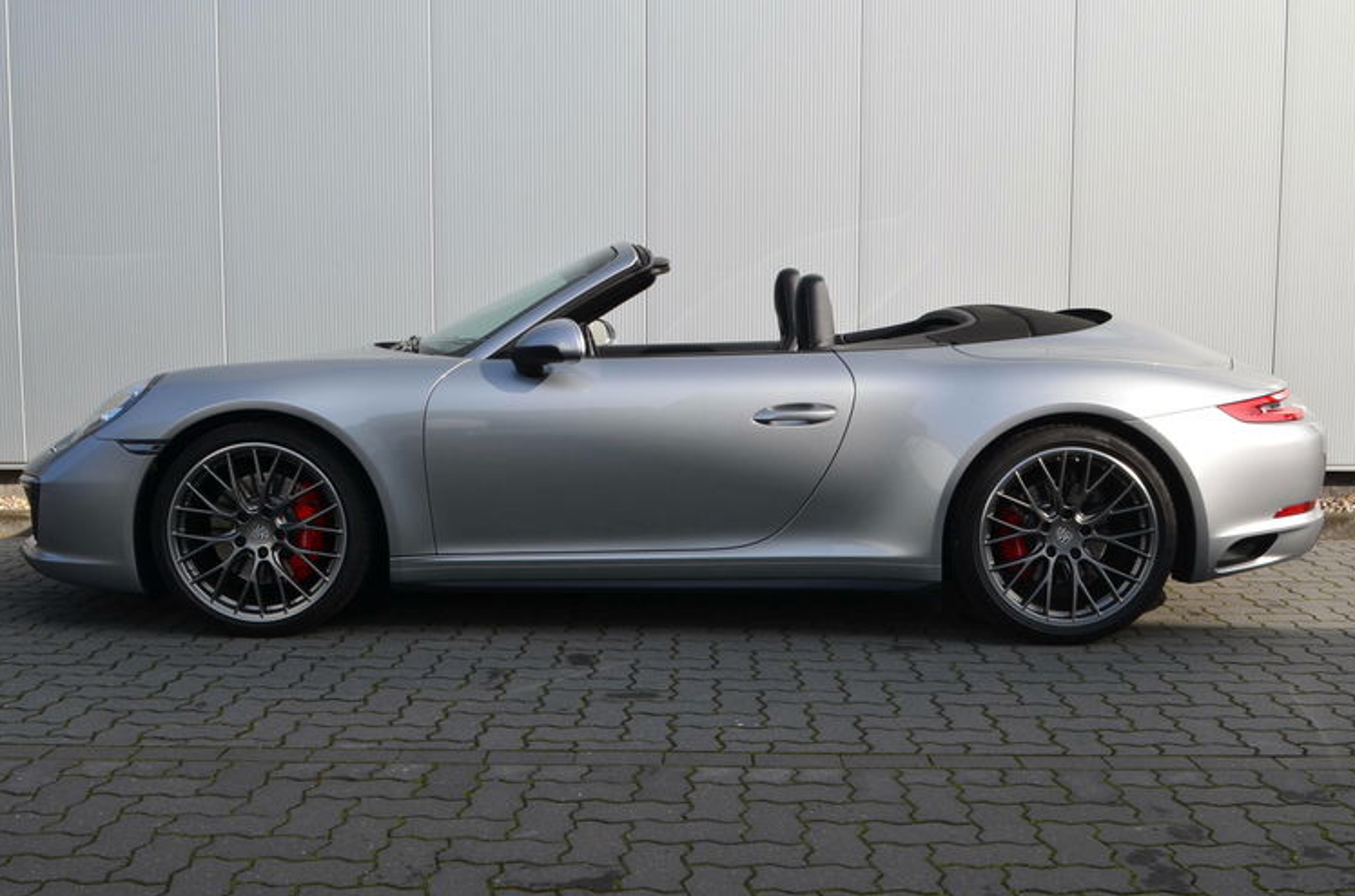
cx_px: 680
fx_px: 1389
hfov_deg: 52.0
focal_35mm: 37
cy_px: 446
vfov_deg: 35.8
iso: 200
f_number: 11
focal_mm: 24
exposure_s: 1/125
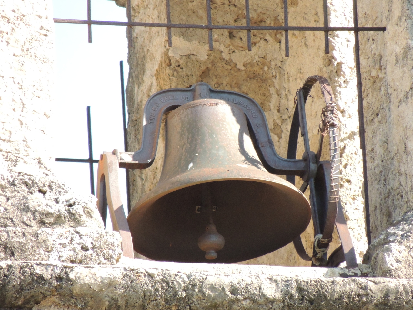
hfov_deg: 2.0
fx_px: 11931
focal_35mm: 1000
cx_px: 206
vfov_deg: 1.5
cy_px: 155
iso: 800
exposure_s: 1/400
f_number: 5.9
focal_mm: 180
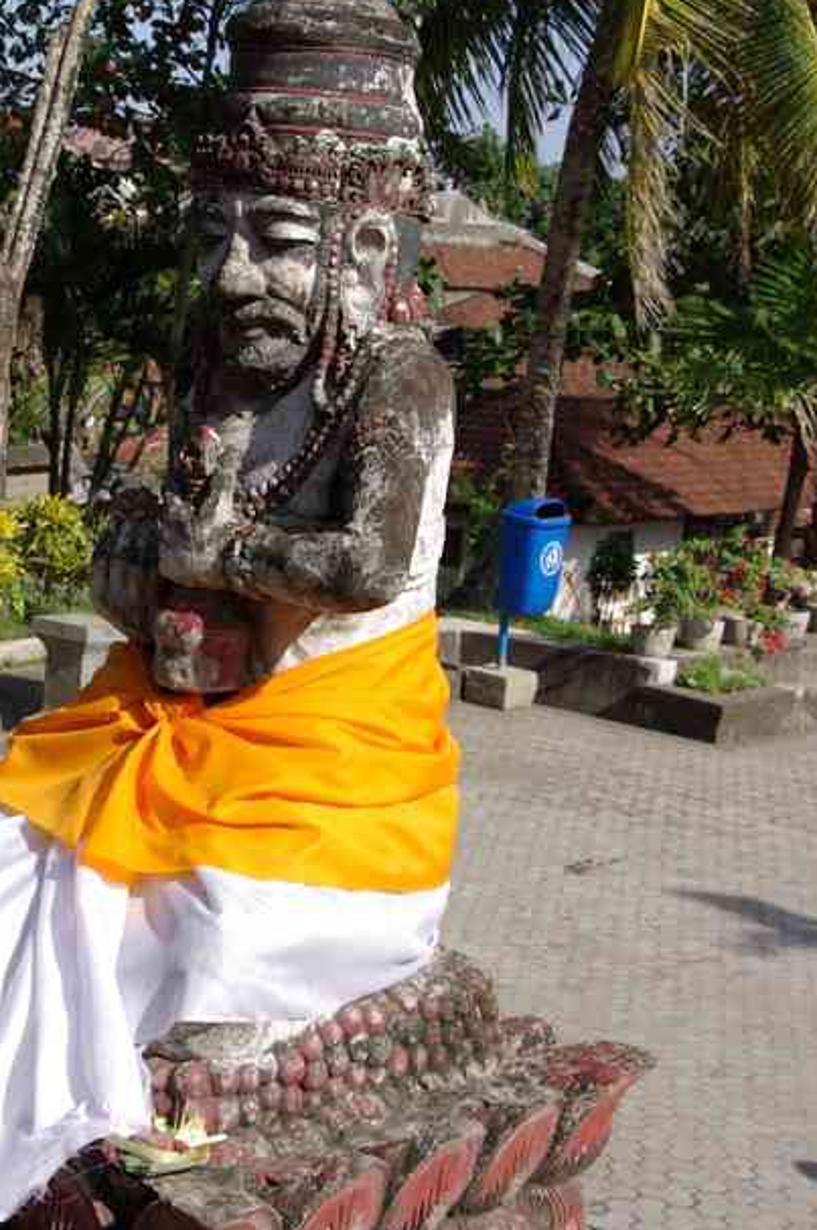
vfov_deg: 27.9
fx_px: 2477
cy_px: 600
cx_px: 217
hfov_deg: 18.6
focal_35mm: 73
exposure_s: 1/180
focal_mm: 29.3
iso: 100
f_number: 8
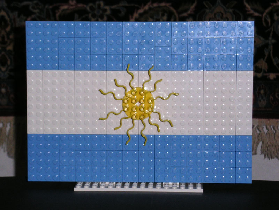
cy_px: 105
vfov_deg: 13.8
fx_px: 862
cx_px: 140
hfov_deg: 18.4
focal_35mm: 107
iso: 200
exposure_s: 1/90
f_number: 4.5
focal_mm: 22
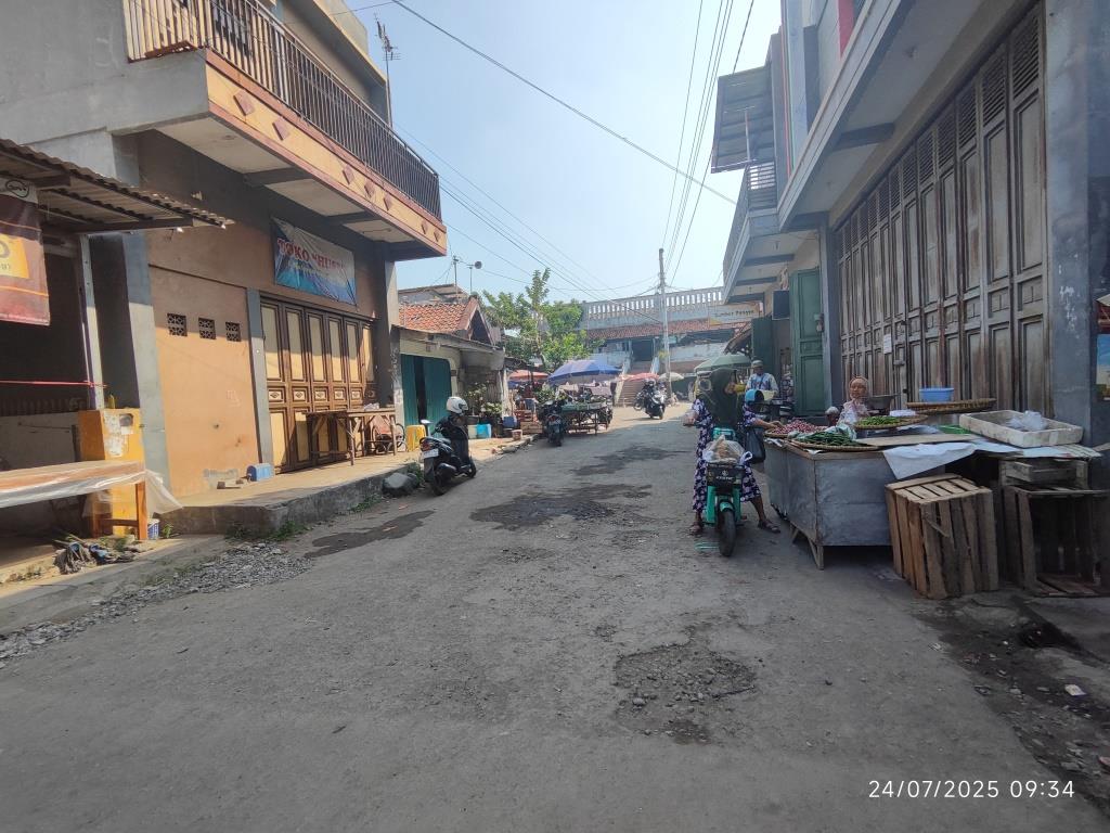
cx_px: 555
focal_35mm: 16
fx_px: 513
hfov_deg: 94.5
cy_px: 416
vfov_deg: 78.1
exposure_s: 1/899
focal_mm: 2.13
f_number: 2.4
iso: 50
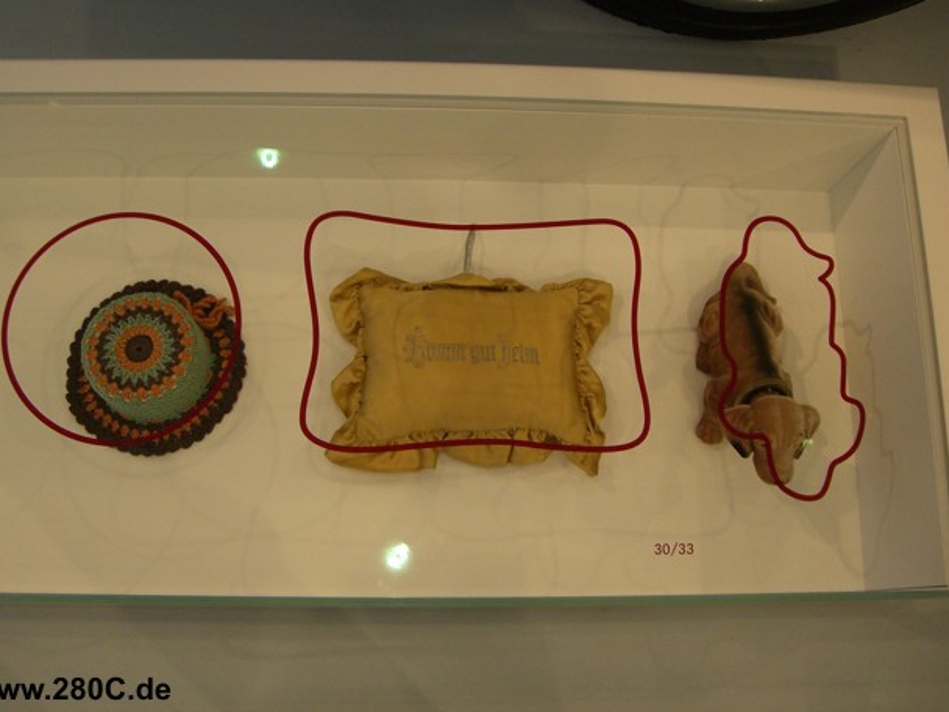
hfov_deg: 46.8
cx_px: 460
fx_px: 1097
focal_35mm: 40
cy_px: 340
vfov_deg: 36.0
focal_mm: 6.2
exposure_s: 1/125
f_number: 2.7
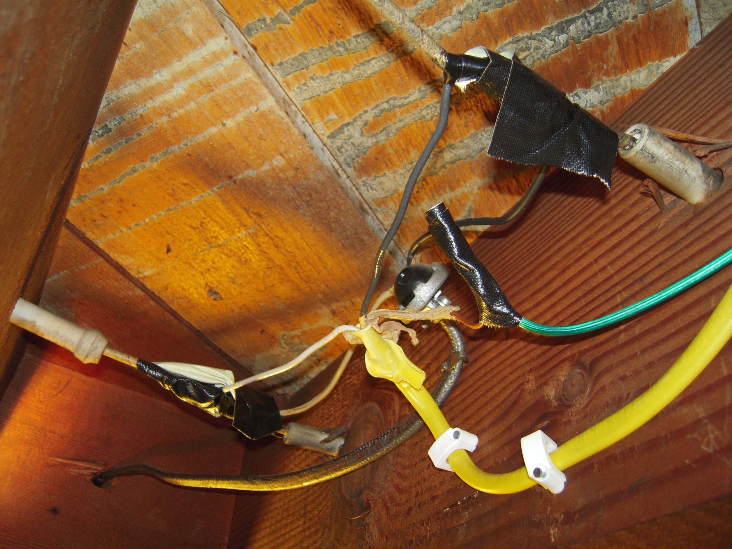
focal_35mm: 28
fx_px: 592
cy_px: 274
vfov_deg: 49.7
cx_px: 366
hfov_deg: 63.4
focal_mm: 5
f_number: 2.7
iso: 100
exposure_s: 1/20
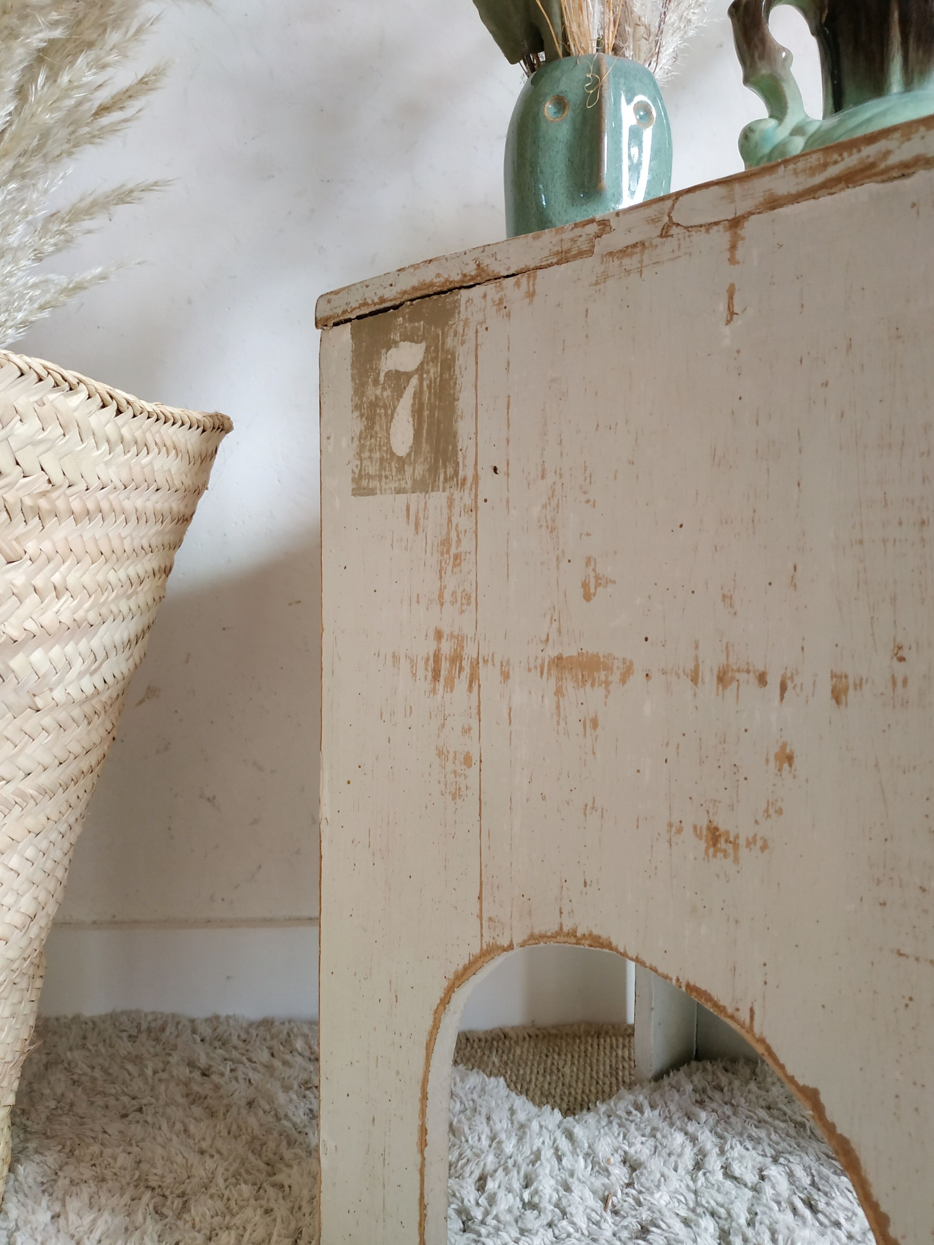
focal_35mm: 24
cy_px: 622
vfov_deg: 71.6
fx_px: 863
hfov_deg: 56.8
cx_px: 467
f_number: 1.9
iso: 400
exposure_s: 1/20
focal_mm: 3.94
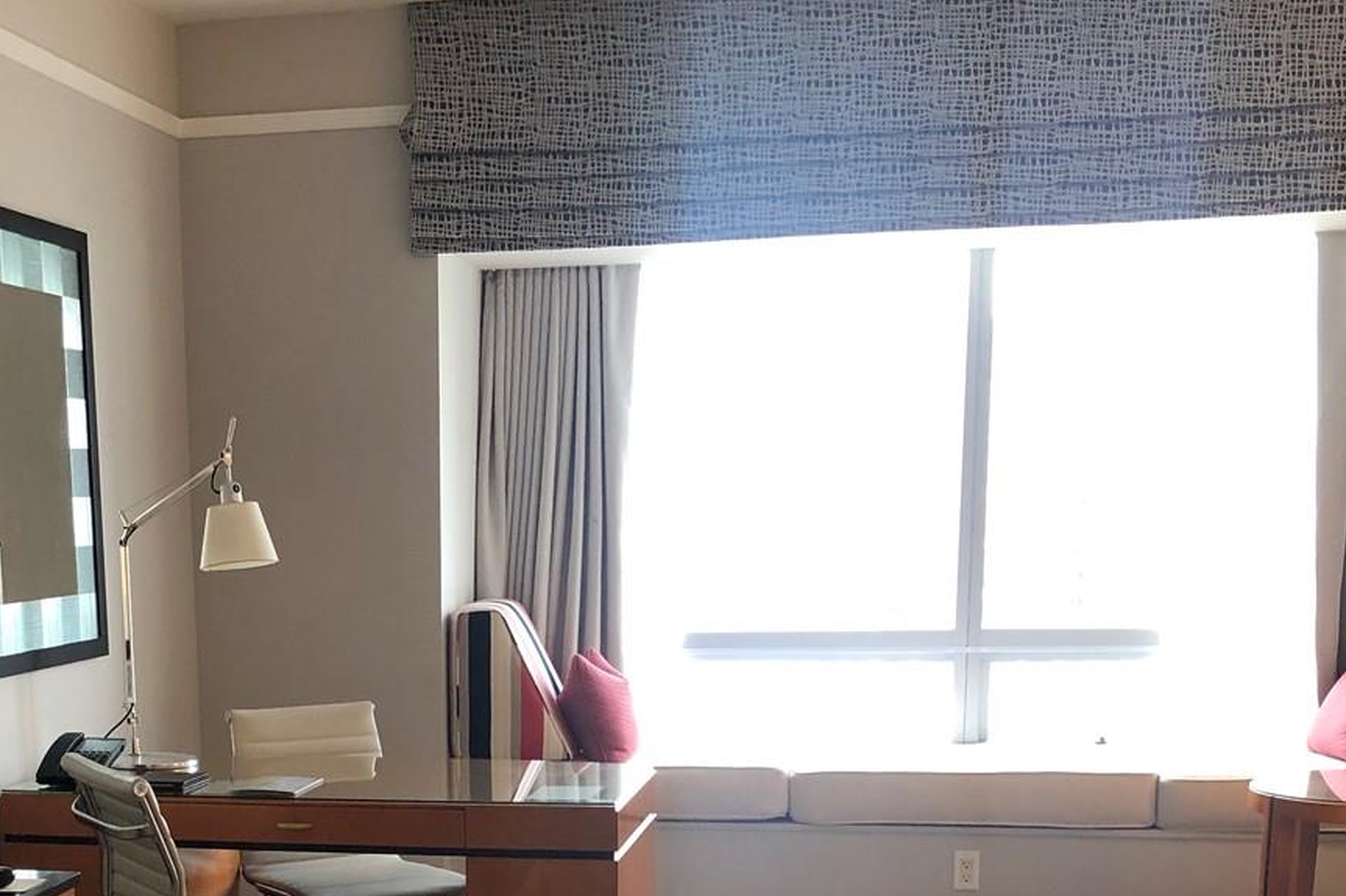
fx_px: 2018
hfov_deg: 36.1
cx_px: 359
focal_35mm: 54
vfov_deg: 23.9
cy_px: 907
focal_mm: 4
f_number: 1.8
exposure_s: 1/30
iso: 40
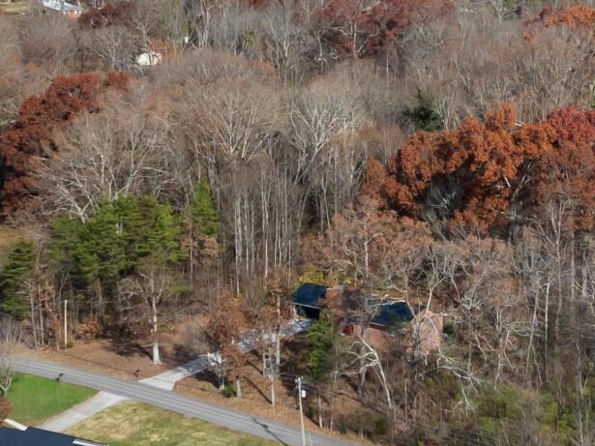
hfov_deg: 16.8
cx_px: 367
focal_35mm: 117
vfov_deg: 12.7
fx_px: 2011
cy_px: 193
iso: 120
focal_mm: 12.29
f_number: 2.8
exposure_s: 1/2000
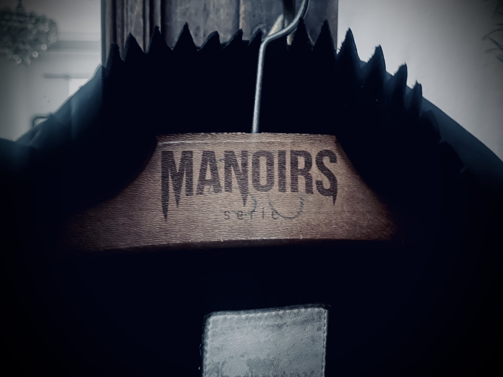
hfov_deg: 67.3
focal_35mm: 26
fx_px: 378
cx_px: 252
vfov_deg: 53.1
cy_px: 188
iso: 800
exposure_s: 1/4
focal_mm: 4.2
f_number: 1.6
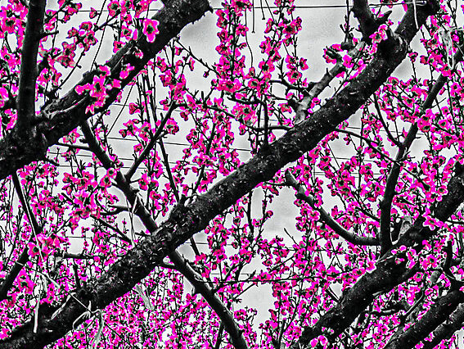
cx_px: 668
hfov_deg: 6.4
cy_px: 437
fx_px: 4091
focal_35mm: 305
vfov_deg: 4.9
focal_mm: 50
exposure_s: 1/1250
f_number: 7.1
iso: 500
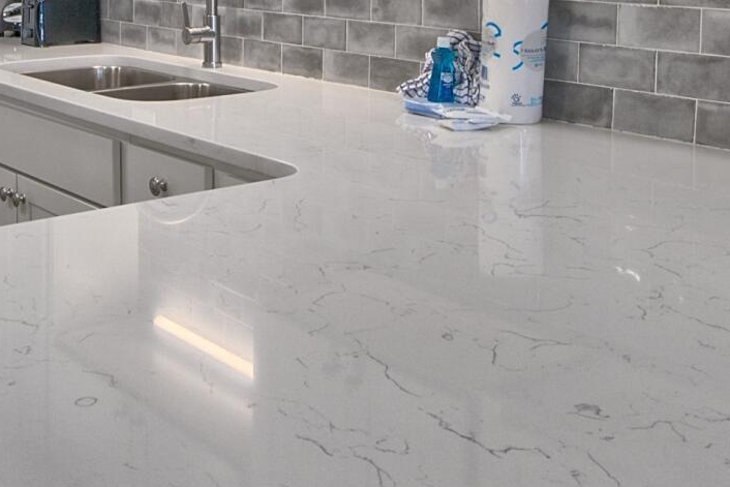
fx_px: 1034
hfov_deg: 37.1
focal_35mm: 51
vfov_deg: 25.3
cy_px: 9
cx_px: 115
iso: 800
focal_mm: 12
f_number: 11
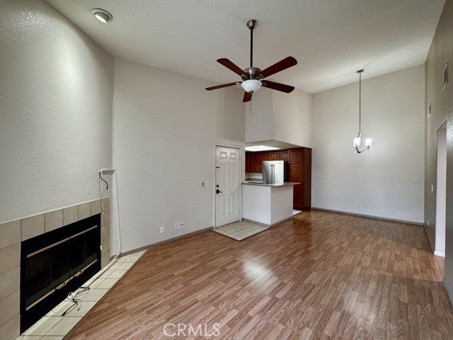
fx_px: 183
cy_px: 170
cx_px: 226
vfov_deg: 85.7
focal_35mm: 14
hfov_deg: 102.1
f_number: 2.2
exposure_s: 1/60
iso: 200
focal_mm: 2.22
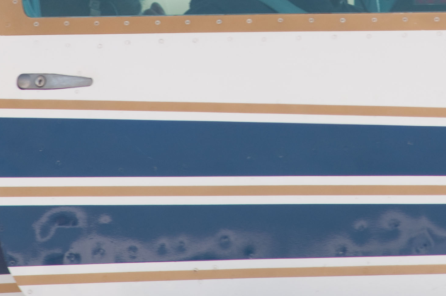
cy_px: -97
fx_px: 16259
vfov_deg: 1.0
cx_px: 256
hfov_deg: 1.6
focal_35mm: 1314
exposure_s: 1/160
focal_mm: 300
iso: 100
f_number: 7.1
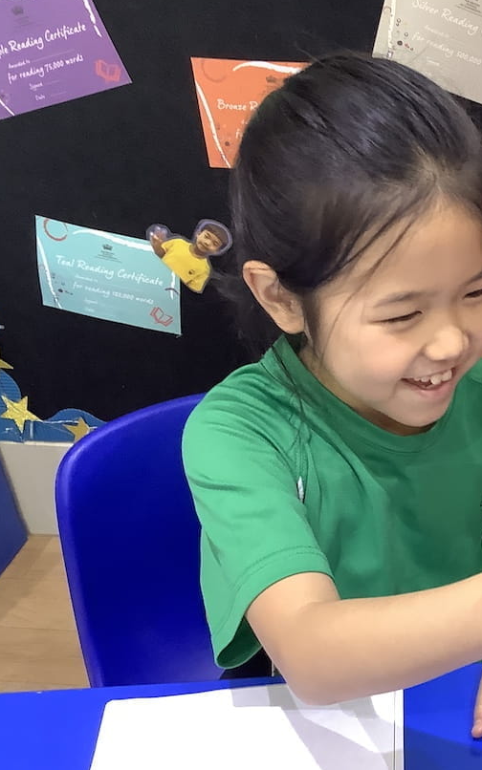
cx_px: 597
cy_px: 460
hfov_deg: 22.3
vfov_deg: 38.0
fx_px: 1114
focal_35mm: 53
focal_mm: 3.3
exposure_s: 1/60
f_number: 2.4
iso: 160
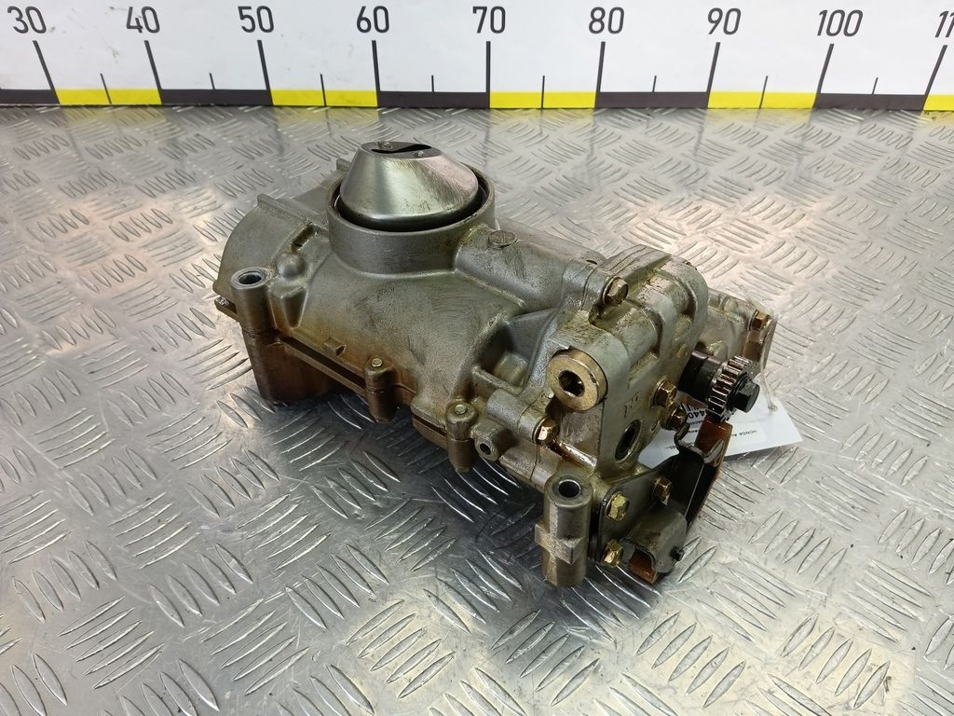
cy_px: 358
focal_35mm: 23
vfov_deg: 58.9
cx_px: 477
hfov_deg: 73.9
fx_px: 634
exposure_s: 1/50
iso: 89
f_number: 1.6
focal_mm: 4.11
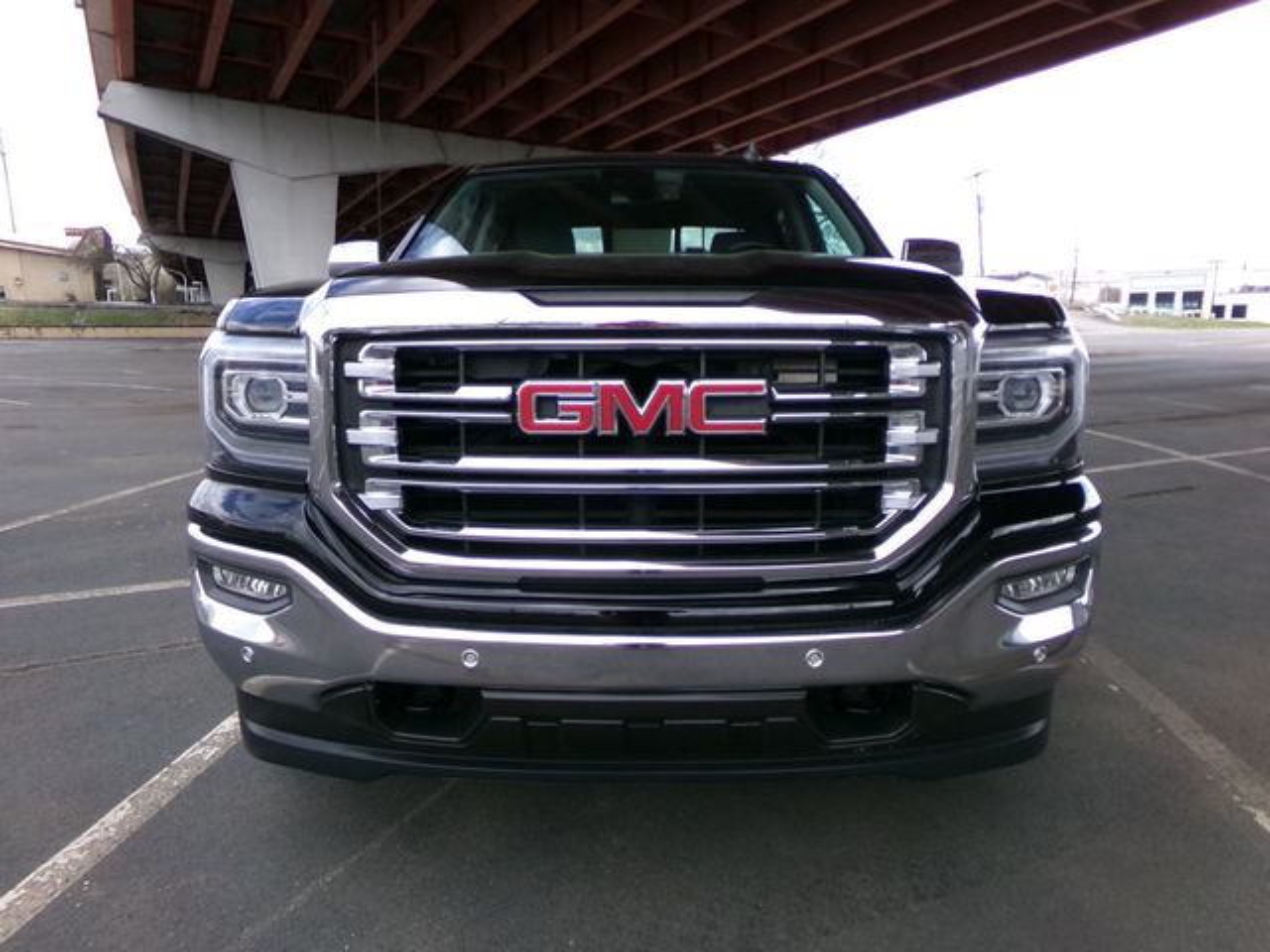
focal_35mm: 24
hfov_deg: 71.6
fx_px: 881
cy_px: 476
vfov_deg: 56.8
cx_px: 635
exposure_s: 1/60
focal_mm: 4.3
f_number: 11.07
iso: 269
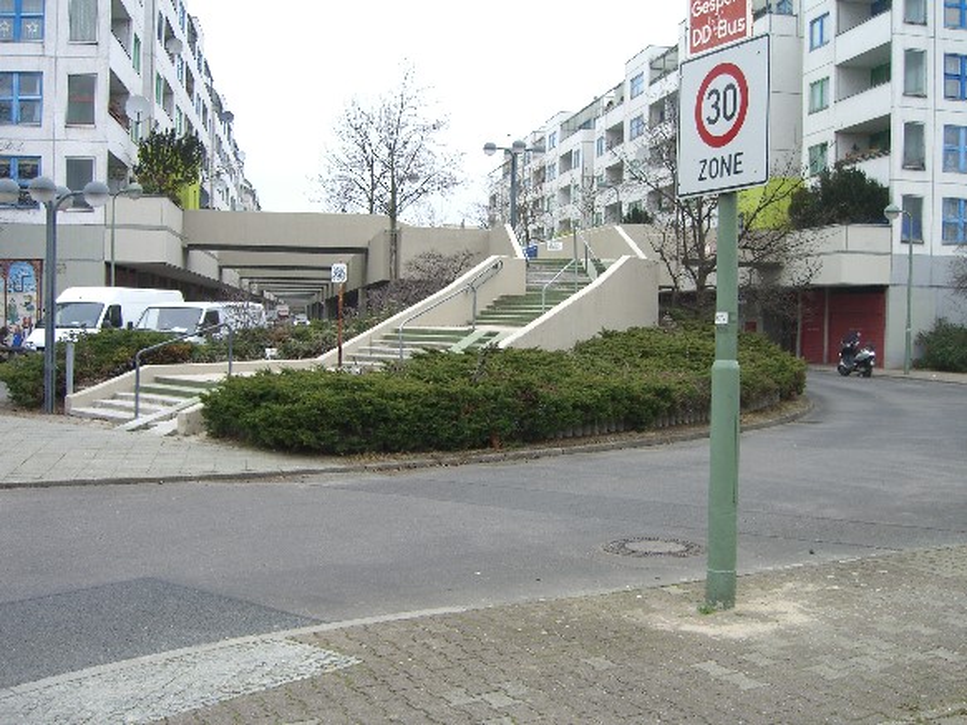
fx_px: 1061
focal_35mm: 38
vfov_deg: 37.7
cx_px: 484
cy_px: 362
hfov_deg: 49.0
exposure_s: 1/60
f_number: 2.8
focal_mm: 7.9
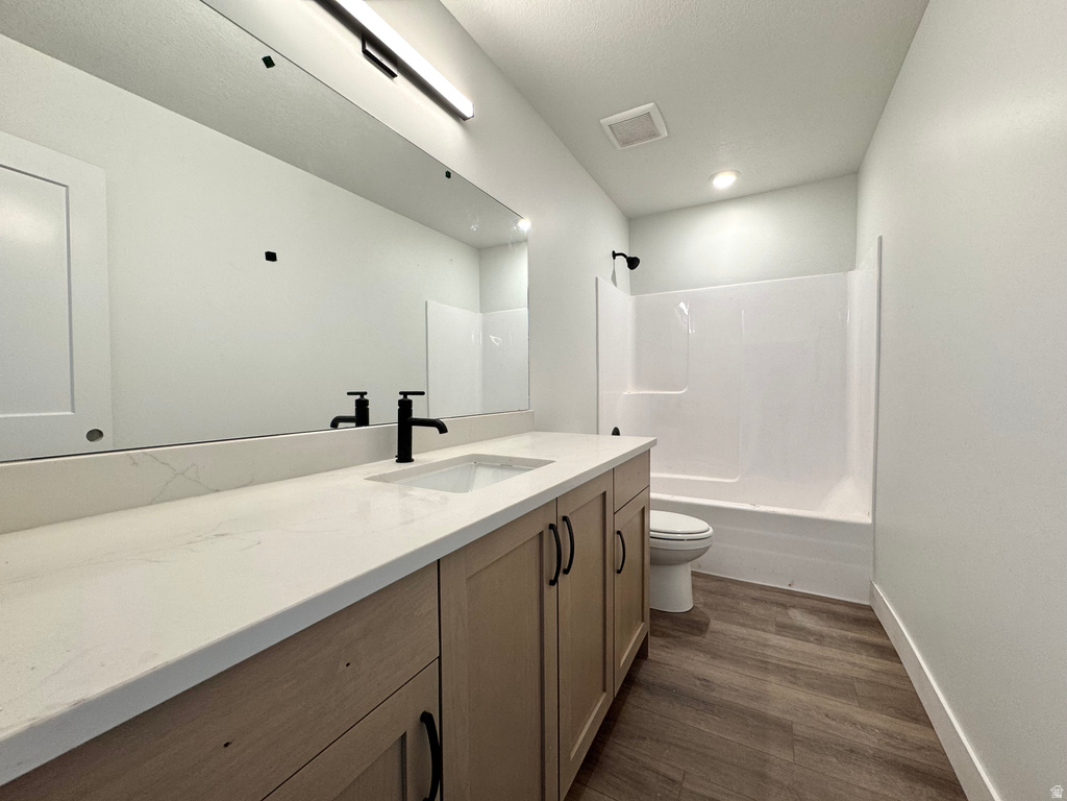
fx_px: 432
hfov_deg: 102.1
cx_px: 534
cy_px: 400
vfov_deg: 85.7
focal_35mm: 14
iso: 100
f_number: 2.2
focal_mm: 2.22
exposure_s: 1/120
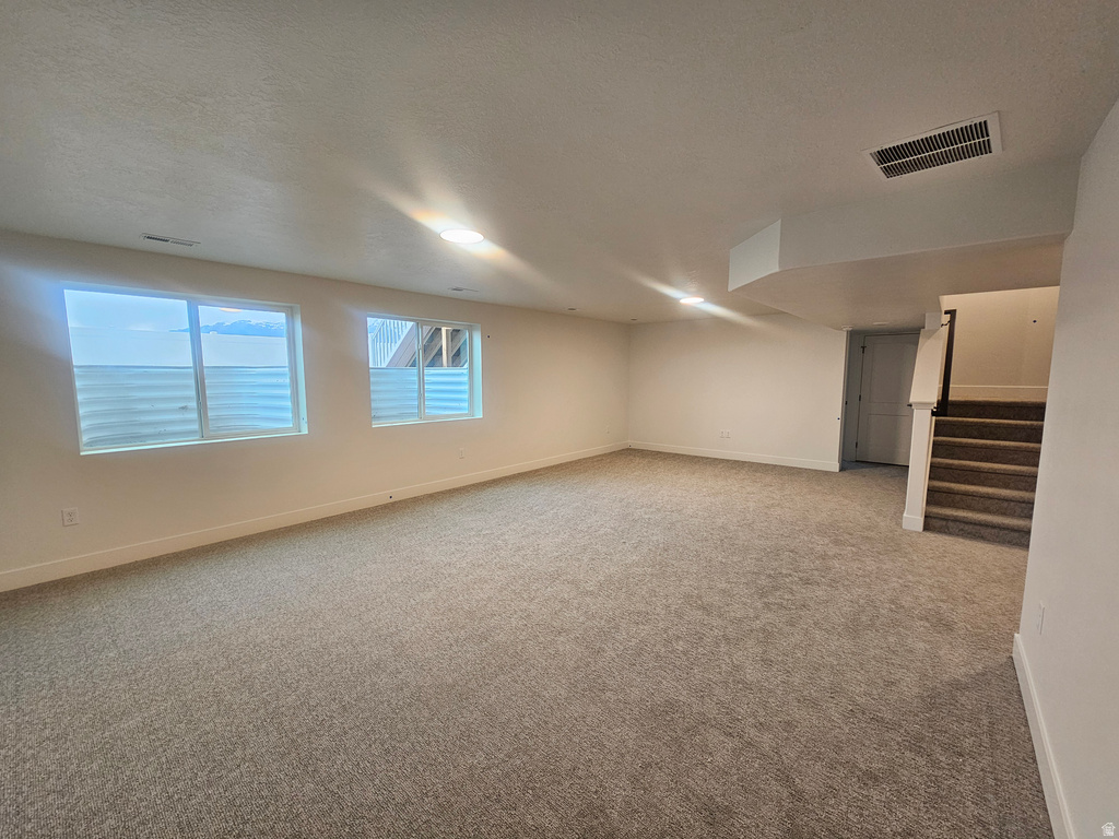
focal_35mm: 13
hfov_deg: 106.2
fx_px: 420
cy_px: 420
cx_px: 560
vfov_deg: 89.9
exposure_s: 1/60
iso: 200
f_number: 2.2
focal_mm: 2.2
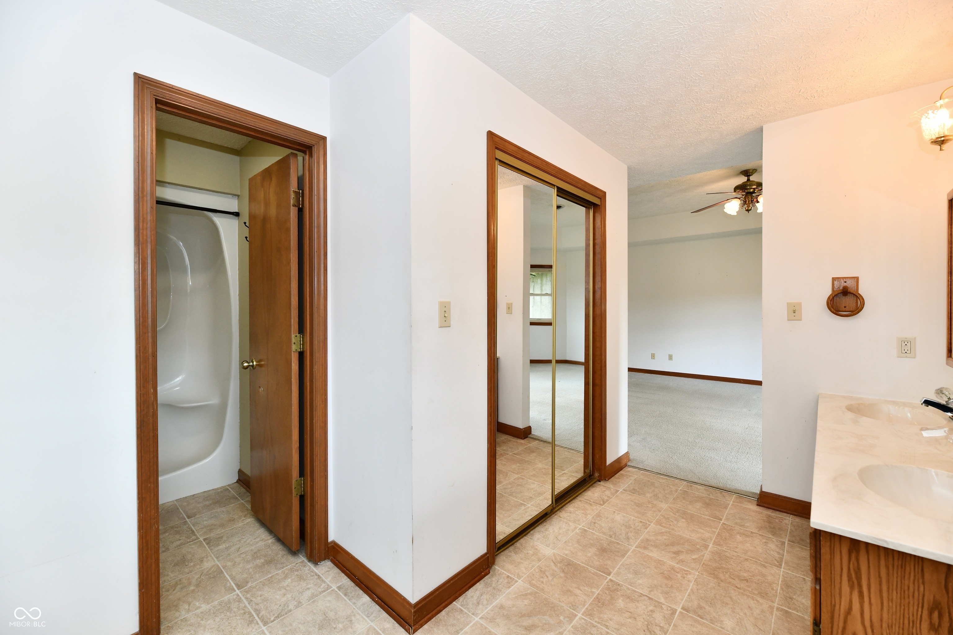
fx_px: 371
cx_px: 476
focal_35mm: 14
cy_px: 318
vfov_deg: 81.2
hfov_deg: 104.3
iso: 640
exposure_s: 1/100
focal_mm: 14
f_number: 6.3
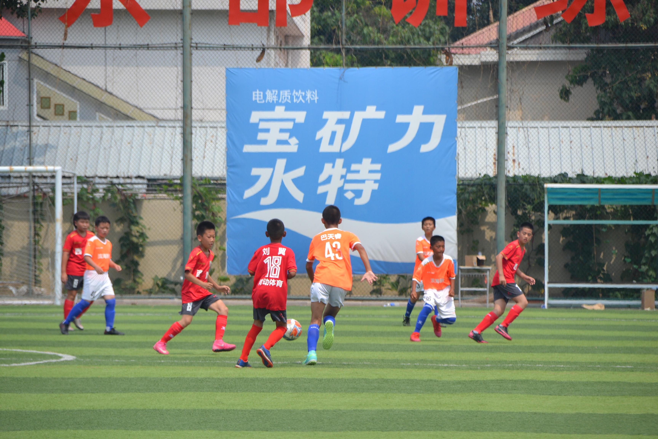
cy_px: 220
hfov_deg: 6.9
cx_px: 329
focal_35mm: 300
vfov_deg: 4.6
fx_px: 5483
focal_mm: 200
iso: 400
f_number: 6.3
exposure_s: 1/1600
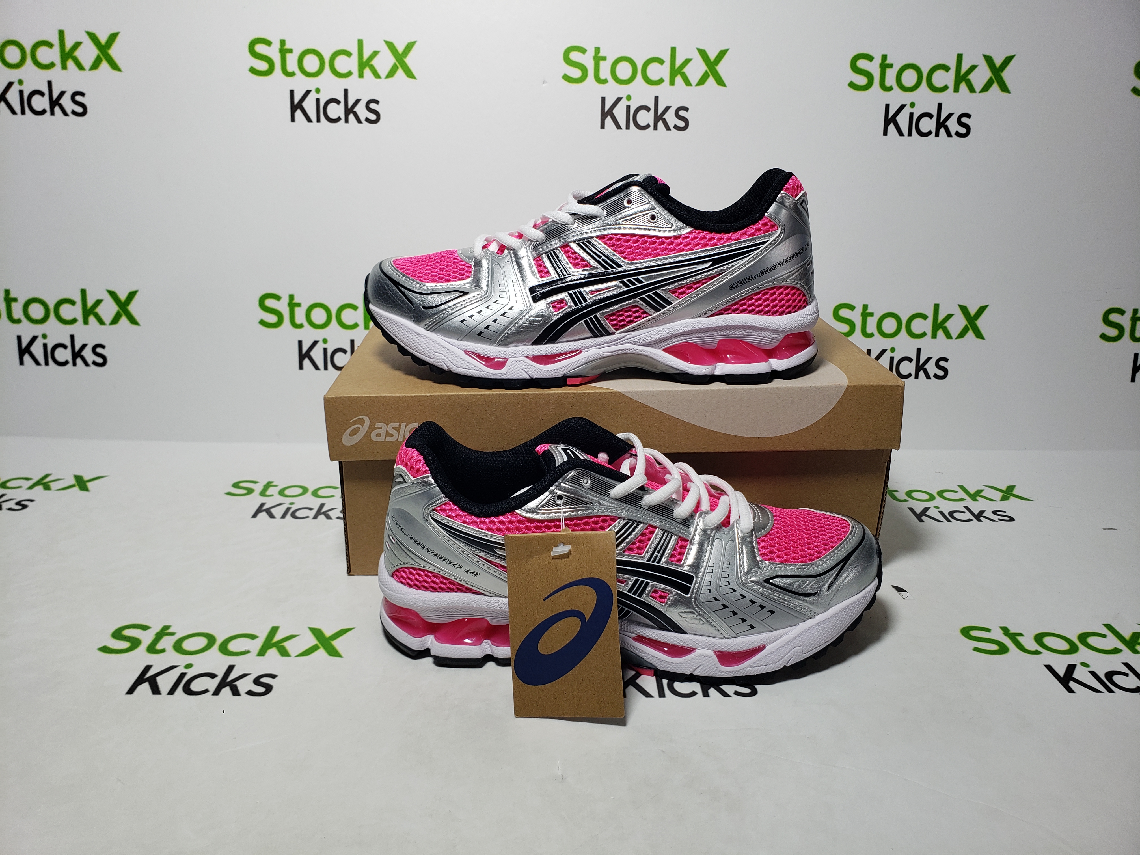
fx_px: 856
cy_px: 428
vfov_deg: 53.1
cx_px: 570
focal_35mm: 26
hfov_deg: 67.3
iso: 50
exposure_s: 1/247
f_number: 2.4
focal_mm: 4.3
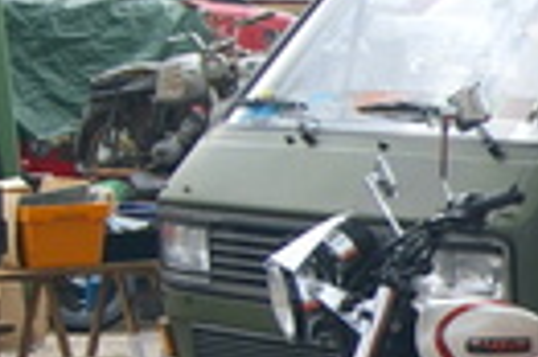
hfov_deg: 9.1
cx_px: 1214
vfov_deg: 6.6
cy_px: 365
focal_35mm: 206
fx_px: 3075
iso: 100
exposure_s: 1/60
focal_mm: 30
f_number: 6.3
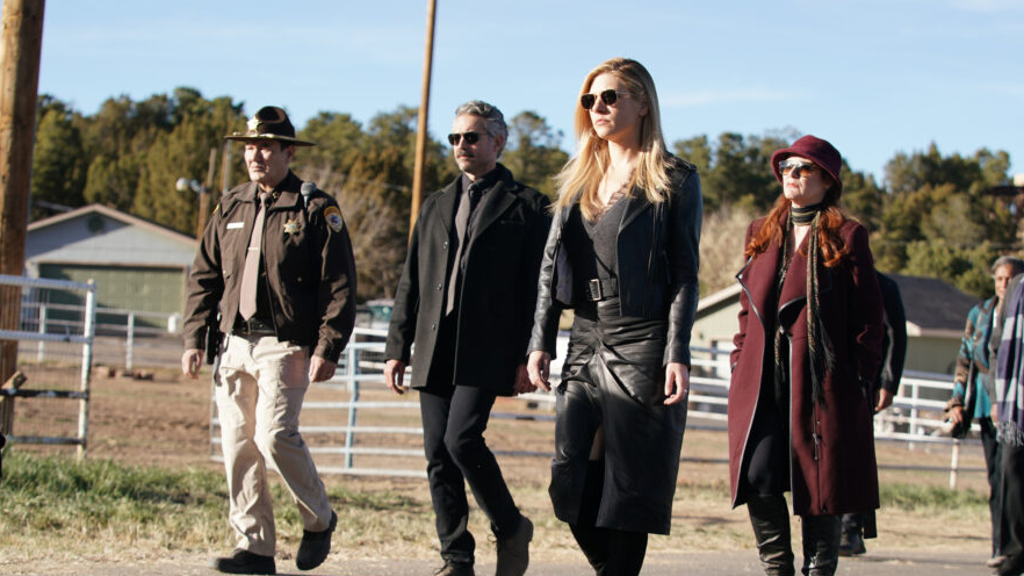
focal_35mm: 90
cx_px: 533
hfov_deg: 23.7
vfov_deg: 13.4
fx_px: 2444
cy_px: 344
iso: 200
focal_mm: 74
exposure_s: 1/800
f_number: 4.5
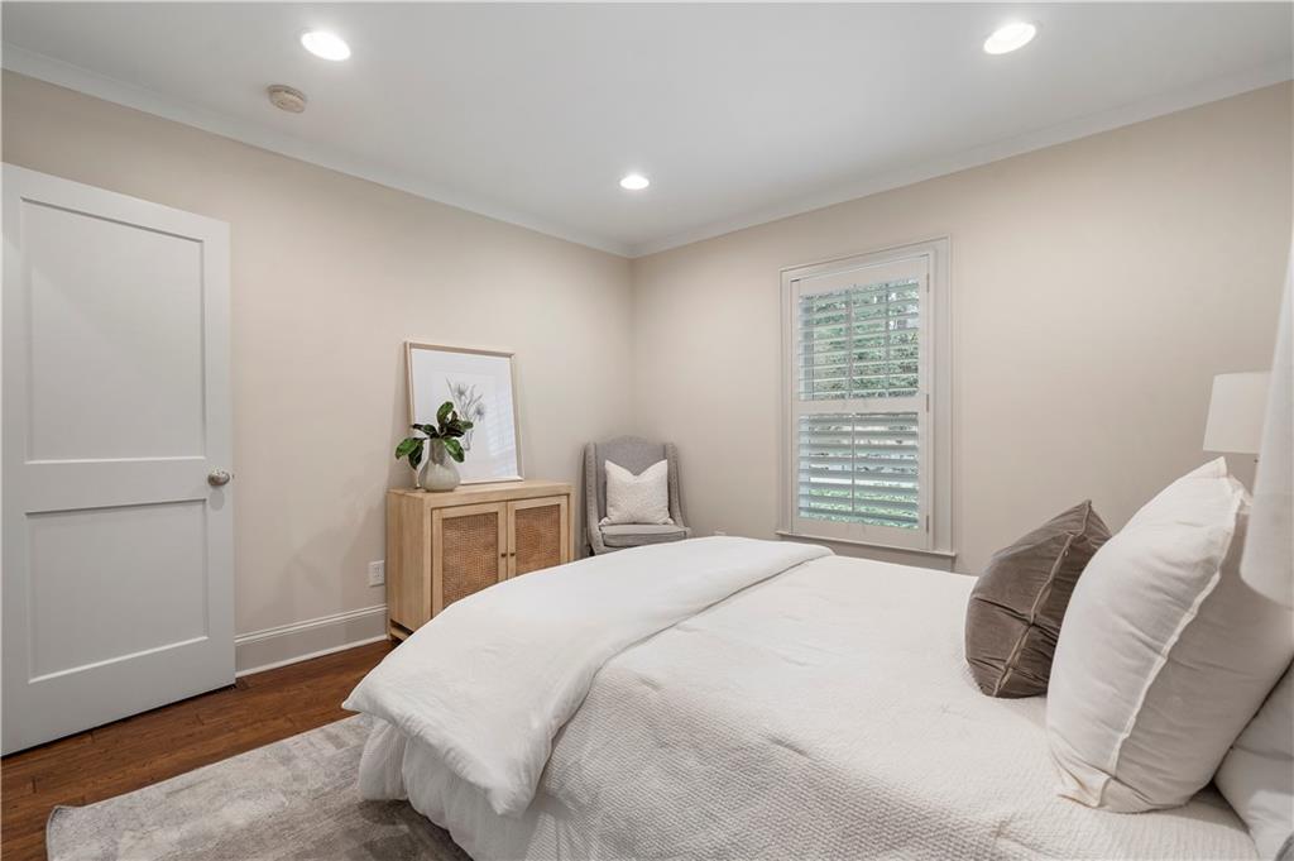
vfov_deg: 73.7
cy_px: 430
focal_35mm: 16
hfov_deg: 96.8
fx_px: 575
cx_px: 647
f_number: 8
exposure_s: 1/6
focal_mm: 16
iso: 640
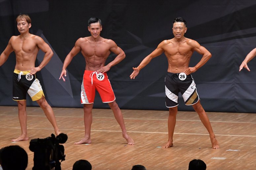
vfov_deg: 5.4
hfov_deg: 8.1
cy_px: 85
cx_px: 128
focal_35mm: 255
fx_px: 1812
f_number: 5.6
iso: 6400
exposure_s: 1/400
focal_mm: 170
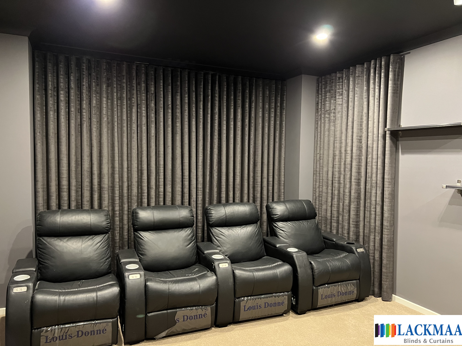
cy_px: 173
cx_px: 231
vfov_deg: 53.1
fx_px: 347
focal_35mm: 26
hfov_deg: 67.3
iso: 500
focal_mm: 5.7
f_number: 1.5
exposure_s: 1/33
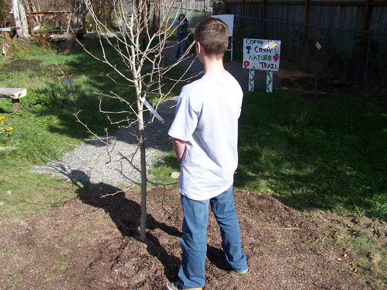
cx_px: 194
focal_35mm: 38
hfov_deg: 49.0
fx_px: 425
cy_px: 145
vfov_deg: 37.7
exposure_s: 1/500
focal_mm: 6.3
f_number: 4
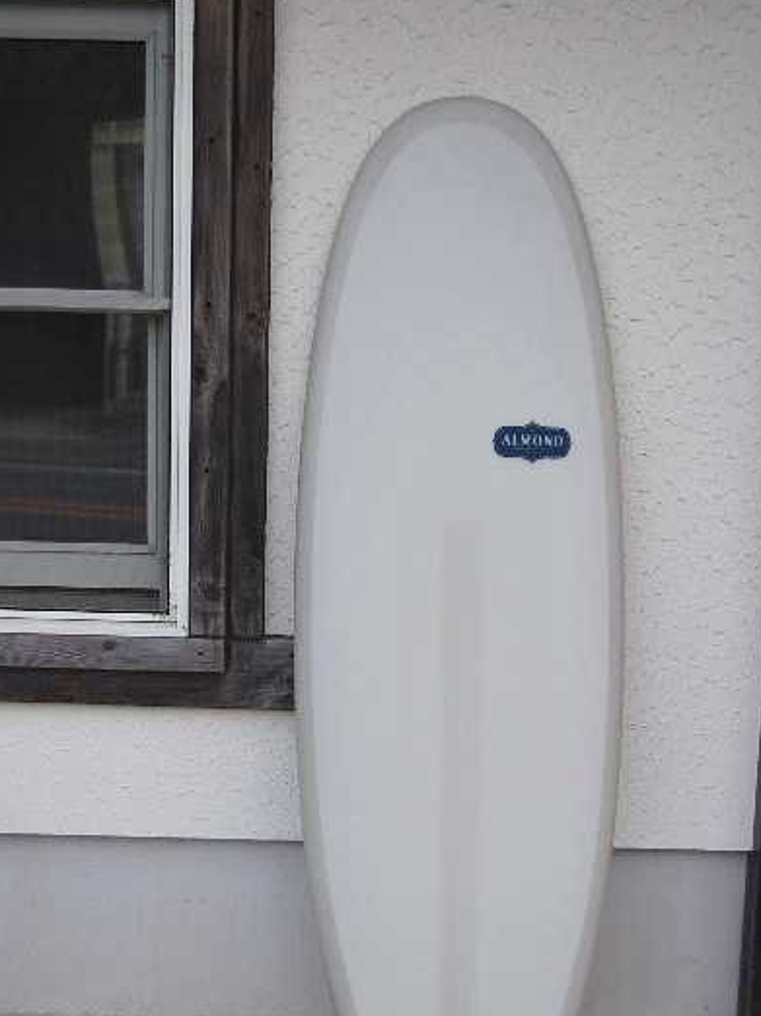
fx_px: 1848
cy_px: 574
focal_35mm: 63
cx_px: 380
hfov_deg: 23.3
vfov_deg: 30.7
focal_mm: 38
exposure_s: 1/100
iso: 400
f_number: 5
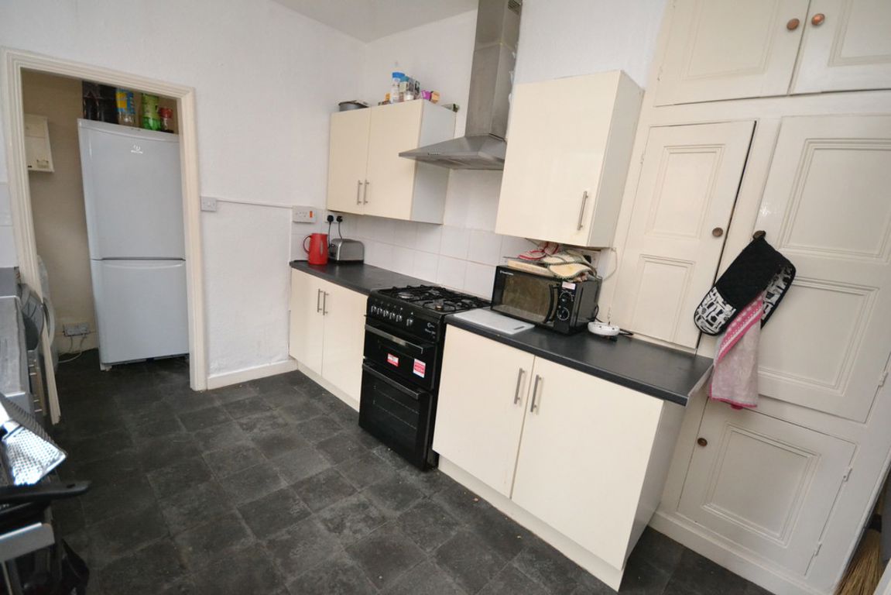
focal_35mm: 15
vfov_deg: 77.4
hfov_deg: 100.4
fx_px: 371
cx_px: 446
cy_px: 298
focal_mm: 10
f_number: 4
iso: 3200
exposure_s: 1/60
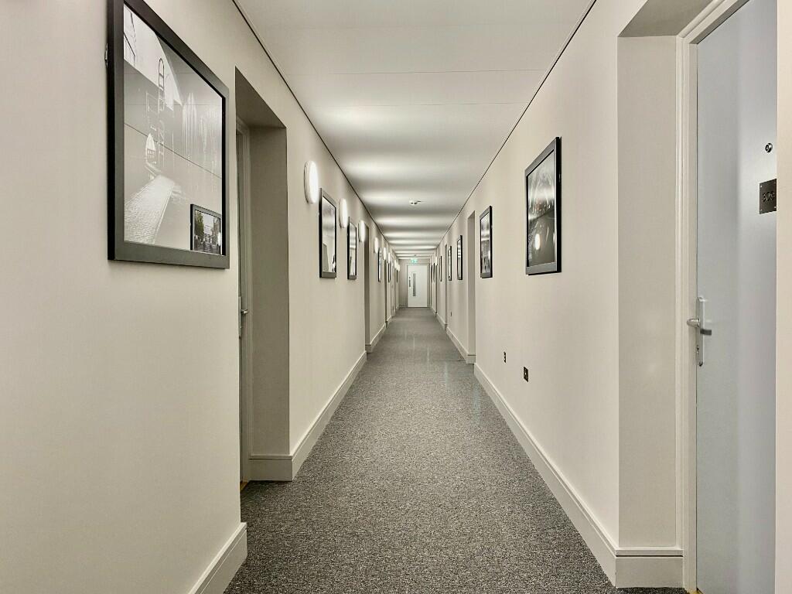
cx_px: 396
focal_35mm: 26
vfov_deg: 53.1
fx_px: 595
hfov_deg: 67.3
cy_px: 297
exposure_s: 1/50
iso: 100
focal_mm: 4.25
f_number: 1.8
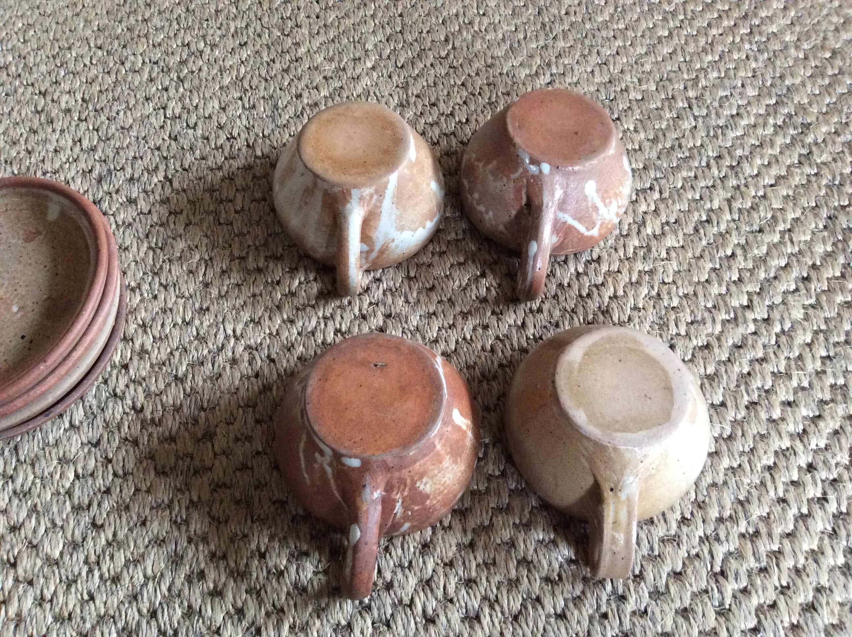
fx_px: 786
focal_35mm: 32
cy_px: 318
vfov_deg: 44.1
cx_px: 426
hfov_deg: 56.9
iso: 320
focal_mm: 3.3
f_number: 2.4
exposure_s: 1/20
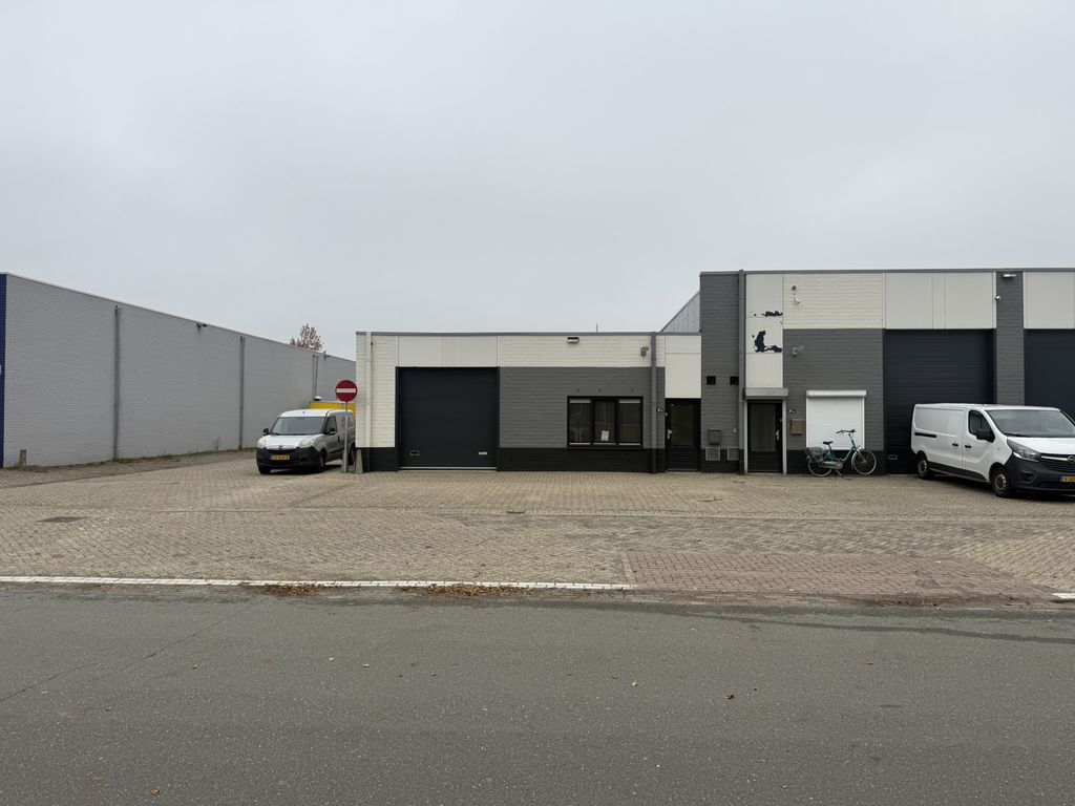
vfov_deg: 56.8
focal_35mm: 24
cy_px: 403
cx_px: 538
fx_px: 745
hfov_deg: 71.6
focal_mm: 6.76
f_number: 1.78
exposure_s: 1/2611
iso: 80
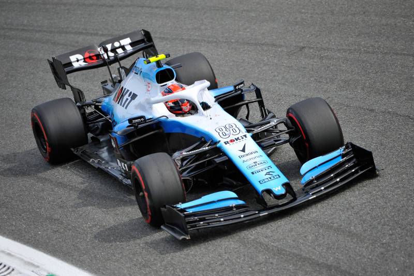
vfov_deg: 6.9
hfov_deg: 10.3
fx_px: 2298
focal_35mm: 200
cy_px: 138
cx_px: 207
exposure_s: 1/3200
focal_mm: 200
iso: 320
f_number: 3.5
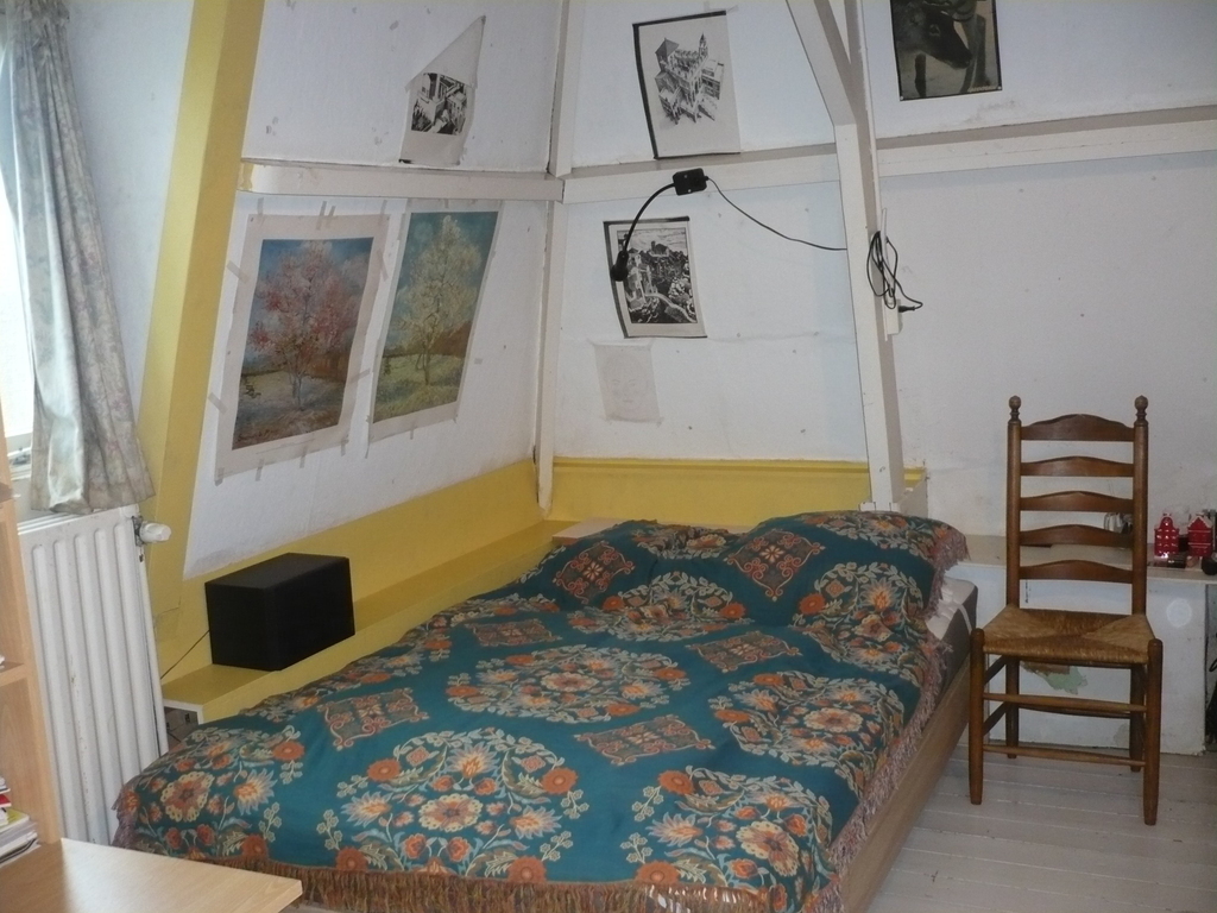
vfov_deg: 40.7
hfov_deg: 52.6
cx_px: 608
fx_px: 1231
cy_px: 456
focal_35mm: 35
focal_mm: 5.8
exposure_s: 1/30
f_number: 2.8
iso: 250
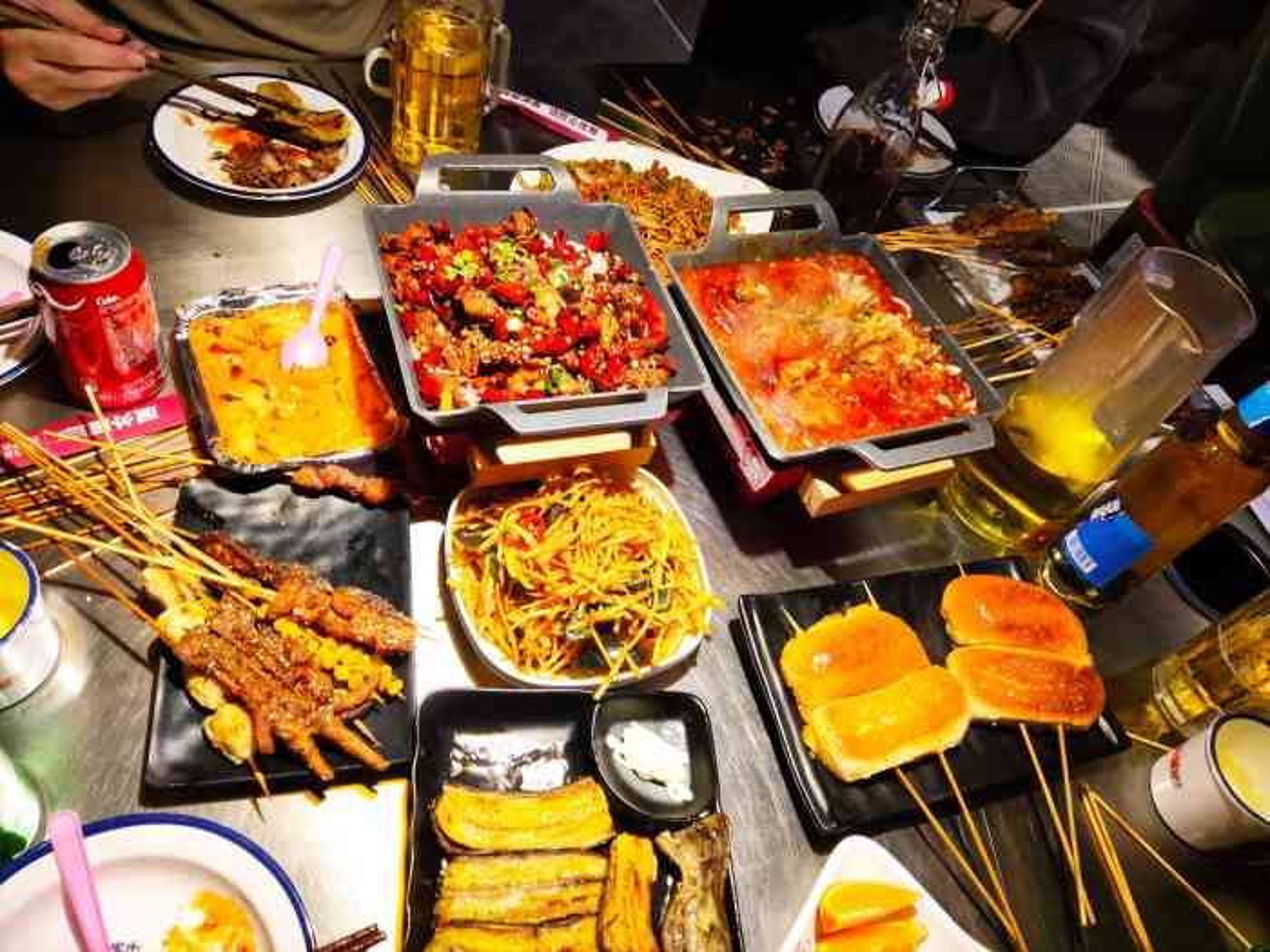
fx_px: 917
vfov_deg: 54.9
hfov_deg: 69.4
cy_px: 476
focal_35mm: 25
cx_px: 635
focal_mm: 4.71
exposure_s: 1/50
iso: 76
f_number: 1.79
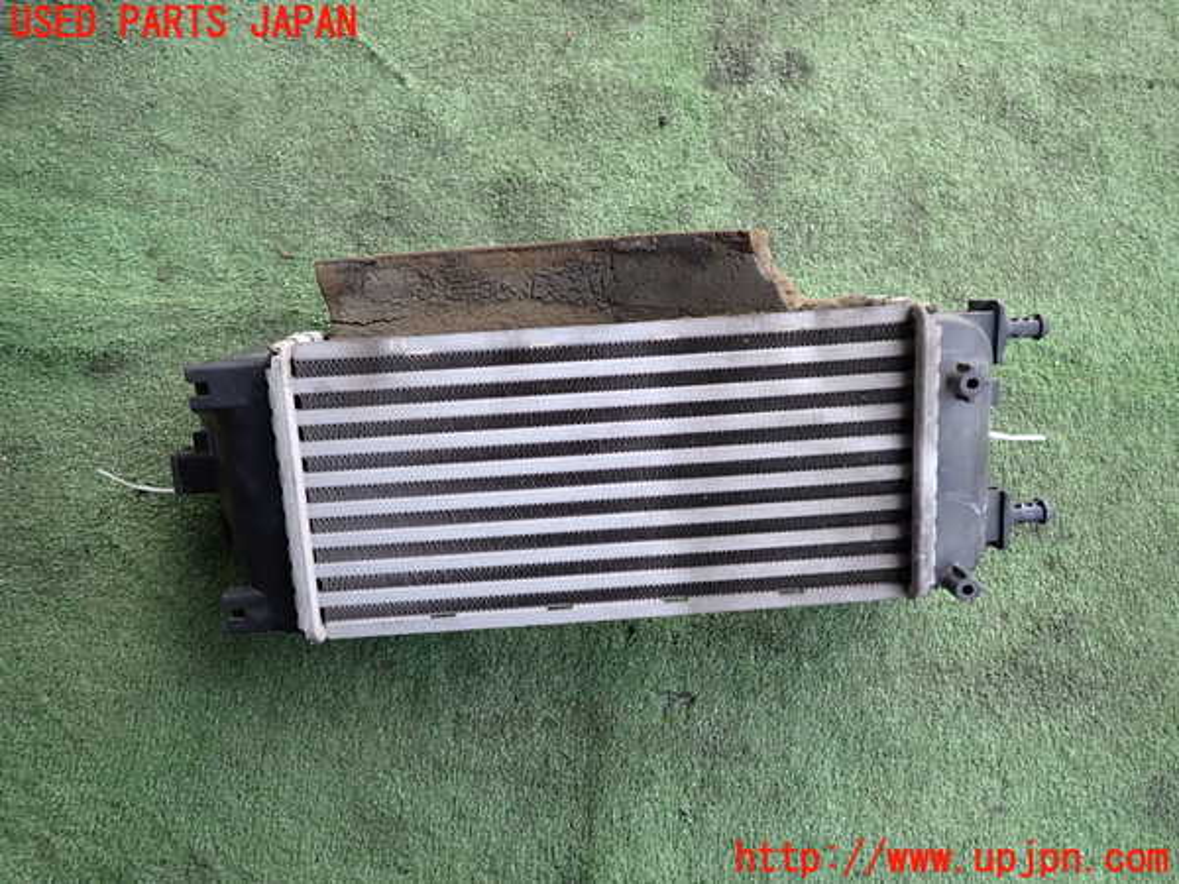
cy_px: 442
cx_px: 590
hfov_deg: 69.4
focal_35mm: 25
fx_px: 851
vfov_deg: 54.9
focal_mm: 4.5
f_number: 2
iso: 100
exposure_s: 1/125
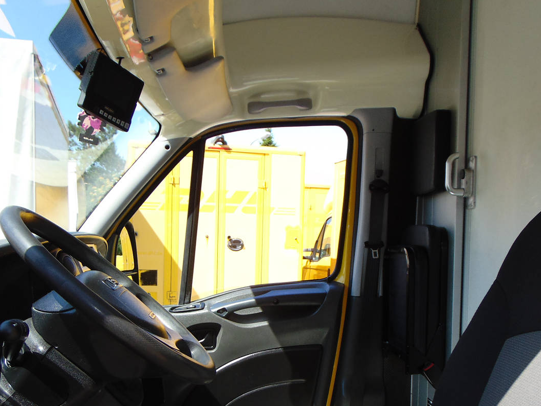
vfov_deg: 36.8
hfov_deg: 49.0
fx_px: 594
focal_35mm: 38
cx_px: 254
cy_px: 306
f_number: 3
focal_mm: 4.5
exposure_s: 1/320
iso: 80
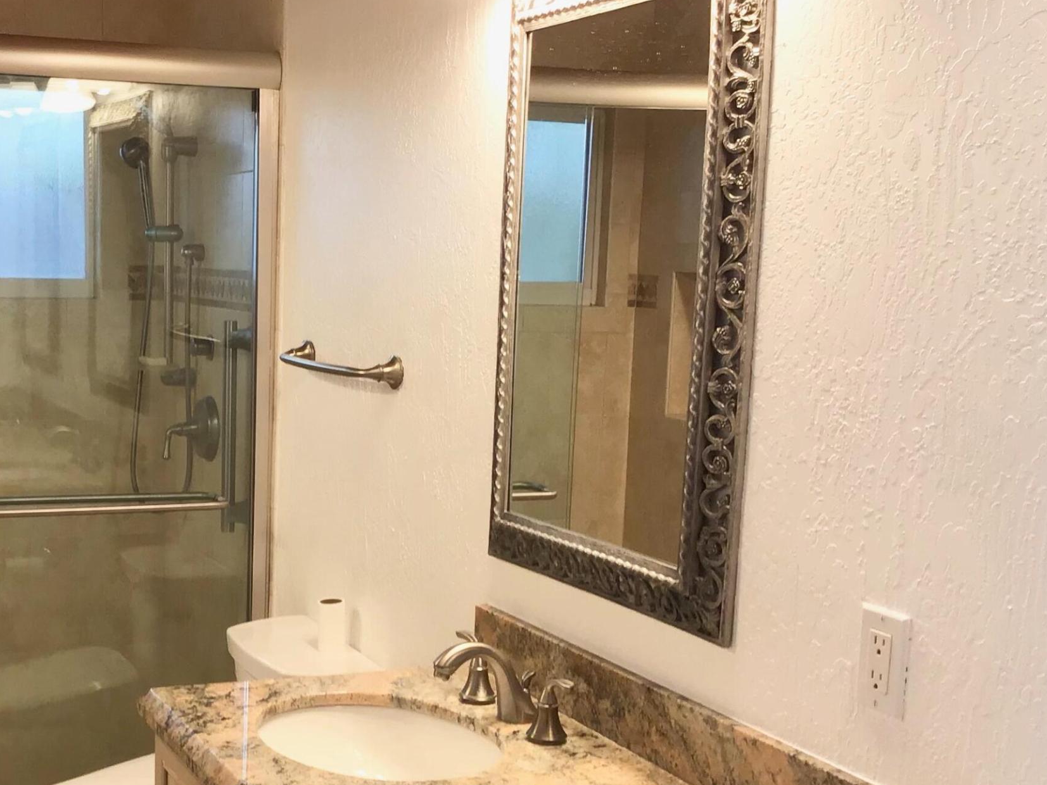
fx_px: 1633
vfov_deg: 26.9
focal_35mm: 54
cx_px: 282
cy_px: 505
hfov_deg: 34.9
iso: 32
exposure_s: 1/60
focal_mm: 3.3
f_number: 2.4
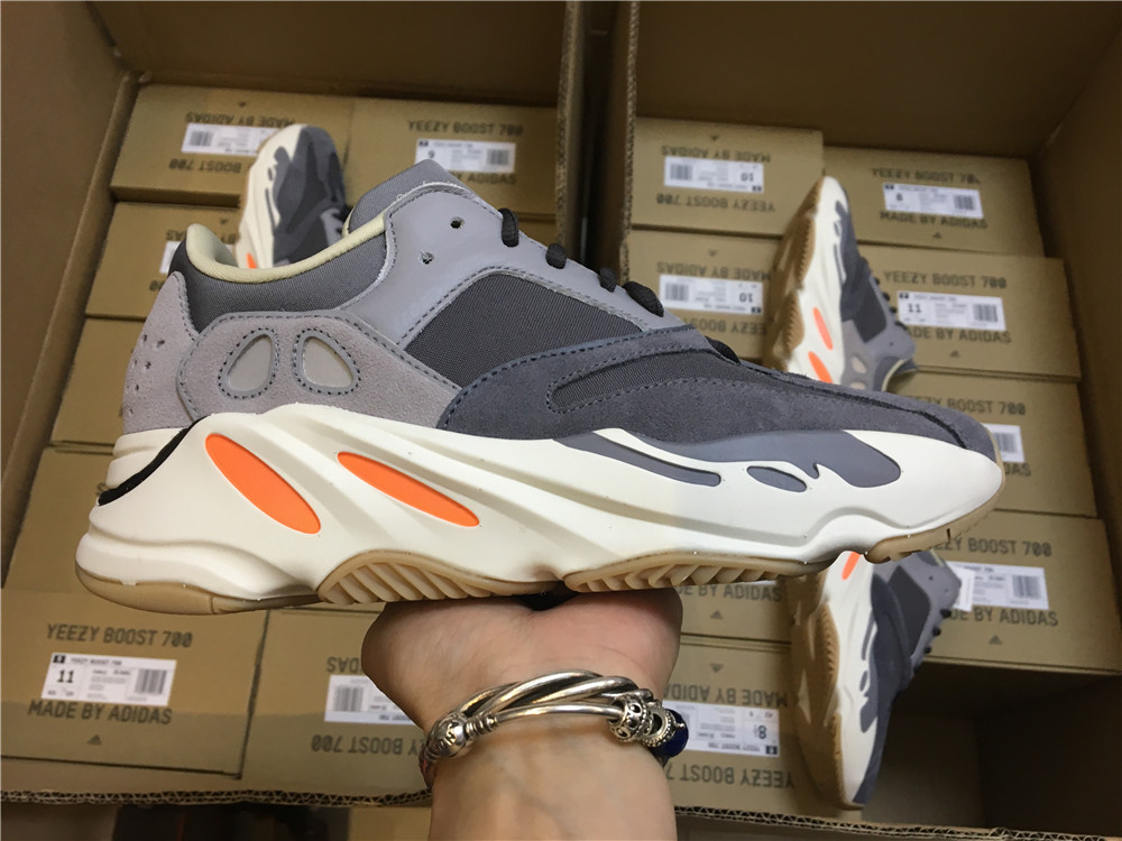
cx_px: 561
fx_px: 940
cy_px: 420
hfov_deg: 61.7
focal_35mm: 29
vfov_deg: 48.2
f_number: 2.2
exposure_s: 1/33
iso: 80
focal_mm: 4.15
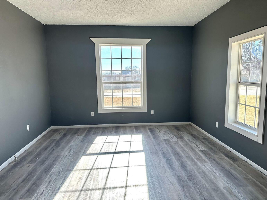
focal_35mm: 24
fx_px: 185
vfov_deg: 56.8
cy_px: 100
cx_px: 134
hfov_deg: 71.6
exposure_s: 1/773
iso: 80
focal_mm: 6.86
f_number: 1.78
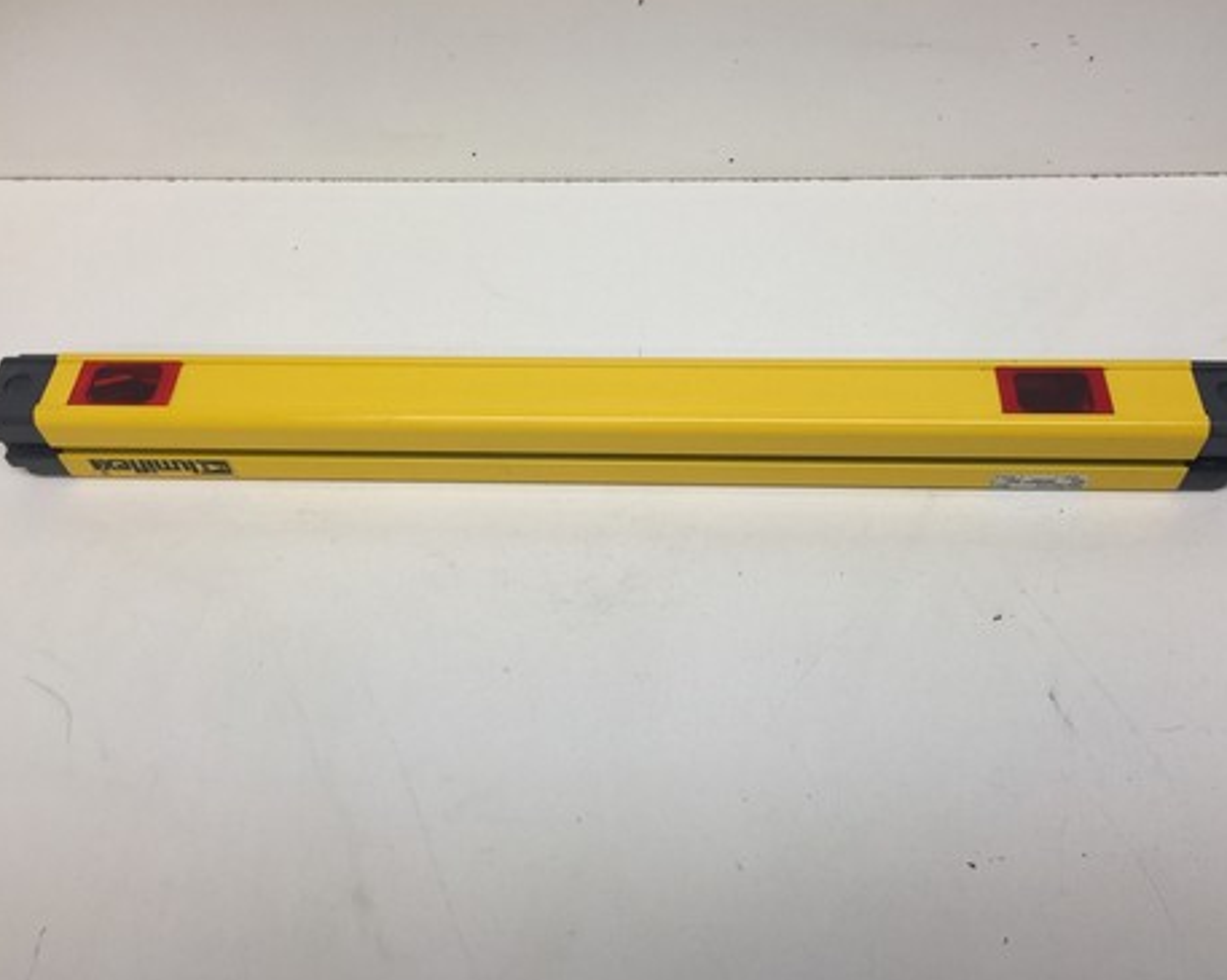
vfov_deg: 47.1
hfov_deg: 57.2
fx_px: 1125
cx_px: 615
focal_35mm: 31
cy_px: 495
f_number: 2.2
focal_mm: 4.15
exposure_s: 1/195
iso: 32
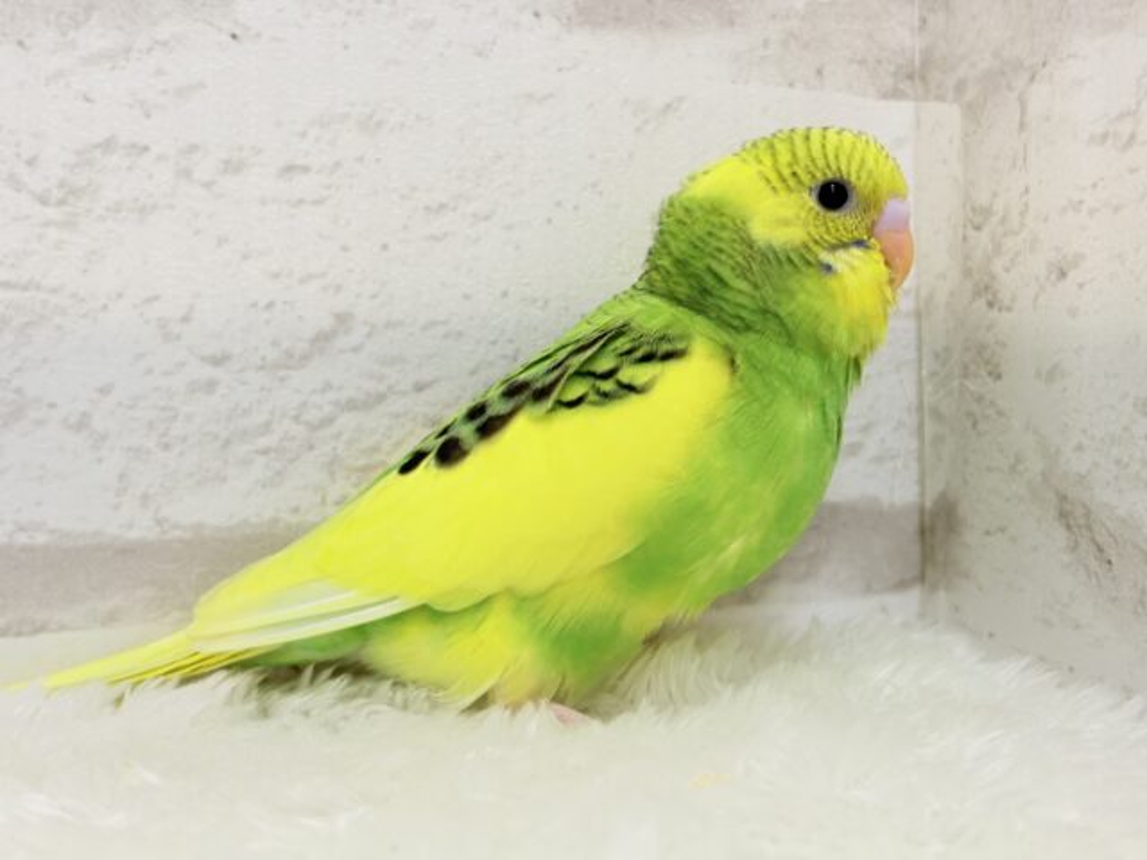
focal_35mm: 52
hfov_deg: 36.8
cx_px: 574
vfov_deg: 28.0
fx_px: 1723
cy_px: 430
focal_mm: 5.96
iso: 80
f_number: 1.6
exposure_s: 1/100
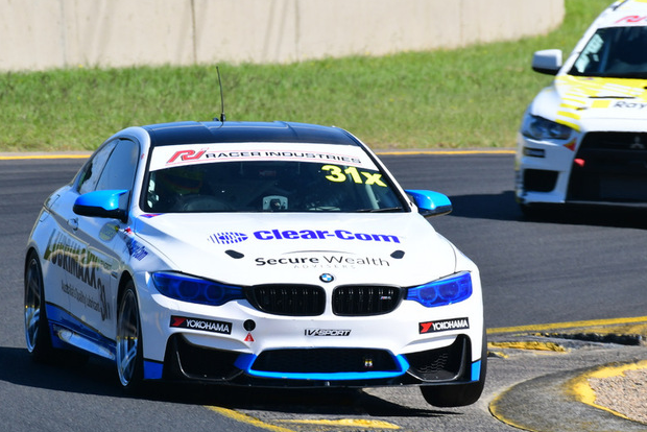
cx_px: 248
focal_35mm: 967
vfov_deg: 1.4
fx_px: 17386
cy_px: 164
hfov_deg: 2.1
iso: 320
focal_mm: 500
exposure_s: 1/400
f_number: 11
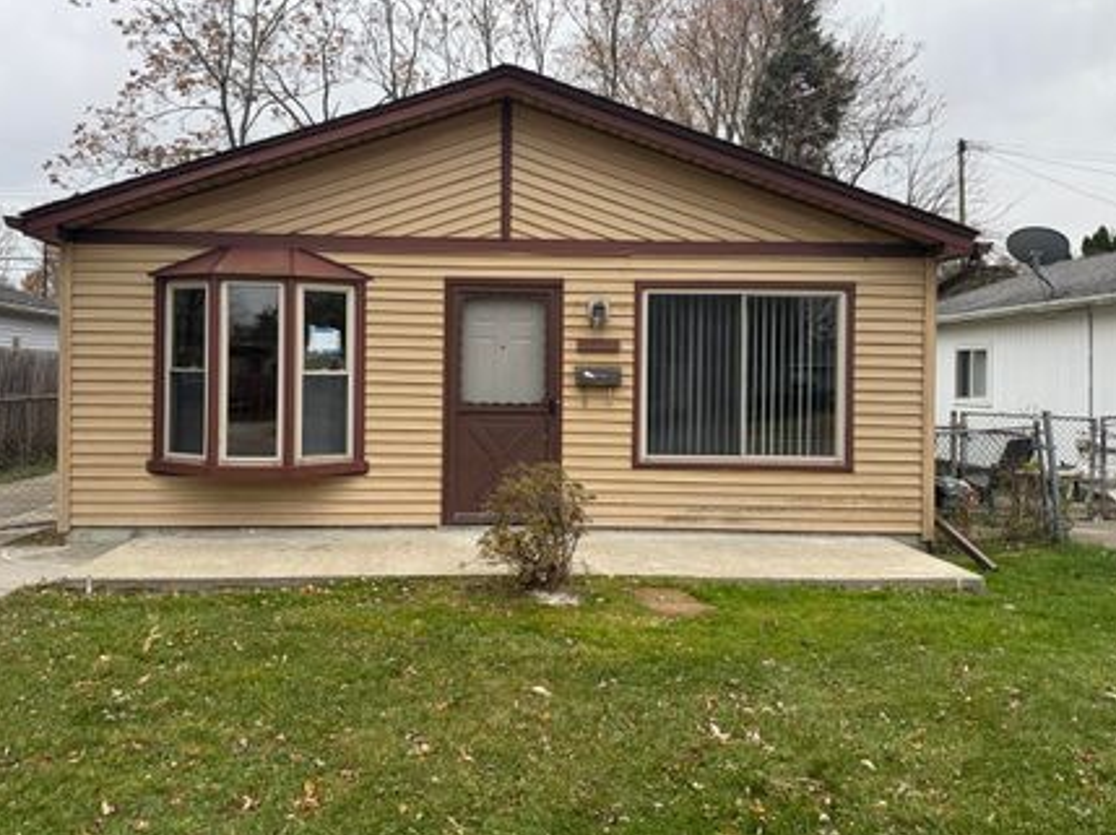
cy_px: 376
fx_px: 902
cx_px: 494
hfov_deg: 63.3
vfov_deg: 49.6
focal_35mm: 28
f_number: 1.78
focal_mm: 6.76
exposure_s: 1/622
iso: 80
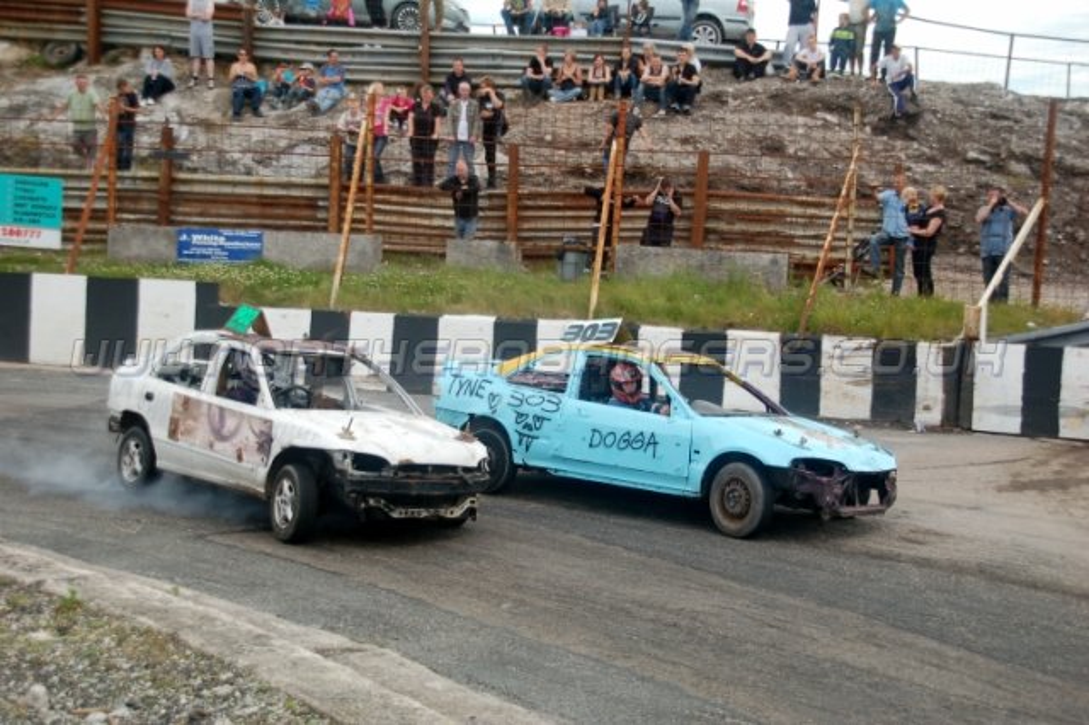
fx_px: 1814
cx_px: 544
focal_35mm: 60
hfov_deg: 33.4
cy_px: 362
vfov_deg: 22.6
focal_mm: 40
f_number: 4.8
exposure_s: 1/1000
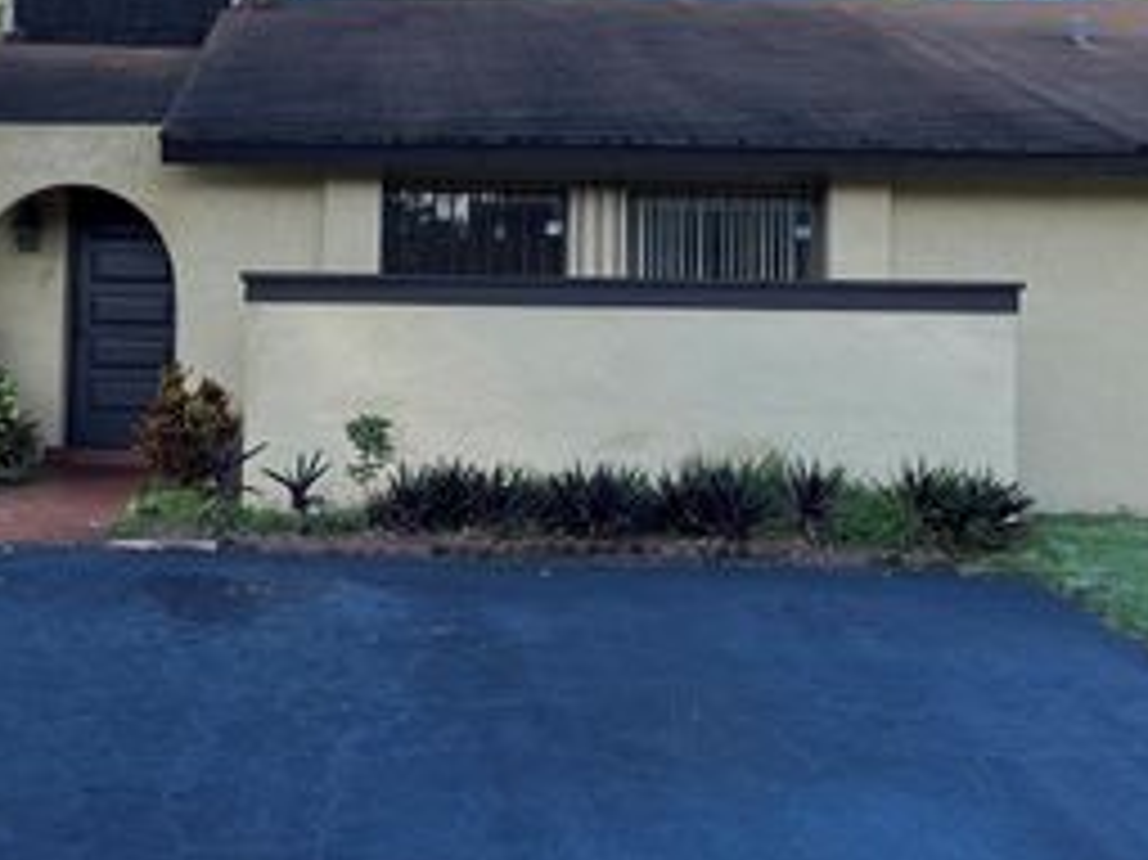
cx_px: 279
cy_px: 232
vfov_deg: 28.2
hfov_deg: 36.6
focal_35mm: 51
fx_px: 1691
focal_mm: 5.1
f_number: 1.6
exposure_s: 1/1600
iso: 50
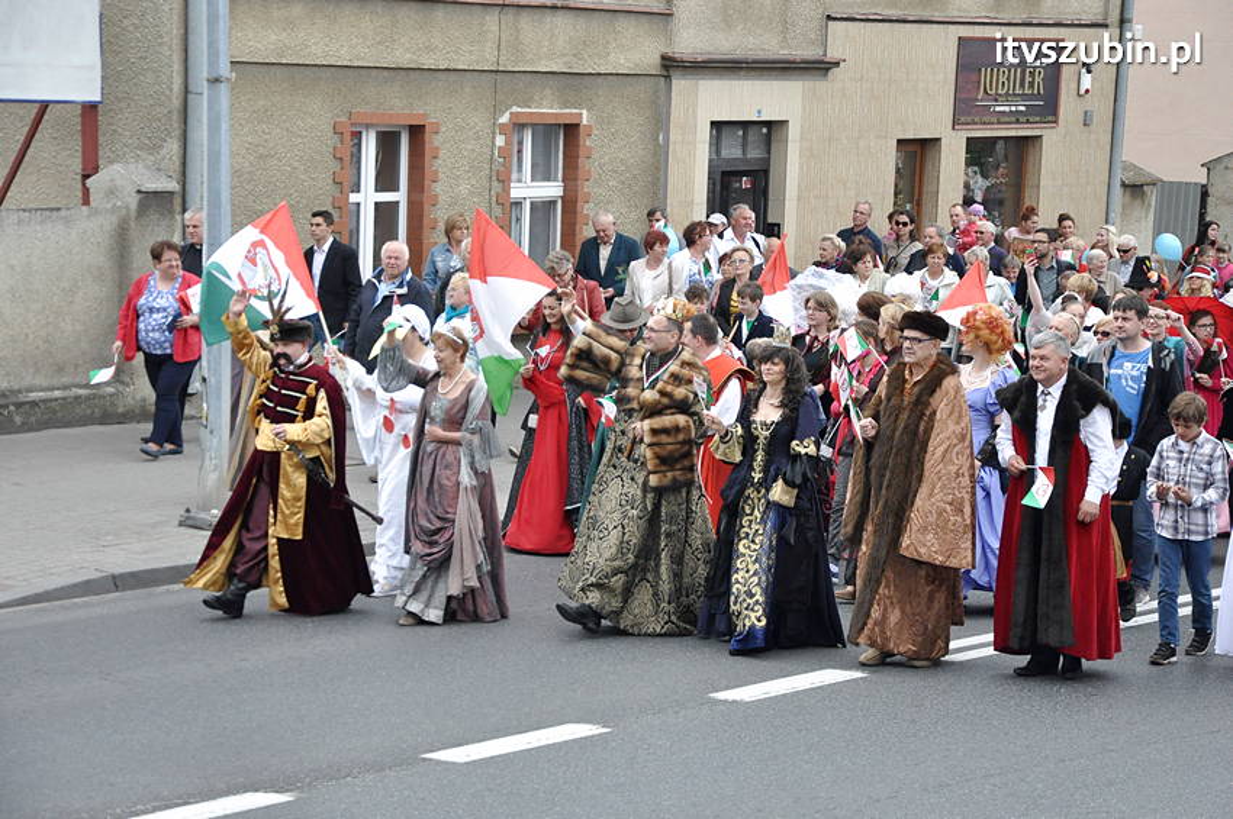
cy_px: 410
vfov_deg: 14.7
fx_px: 3182
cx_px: 616
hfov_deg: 21.9
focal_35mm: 93
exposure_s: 1/1000
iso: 1250
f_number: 6.3
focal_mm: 62
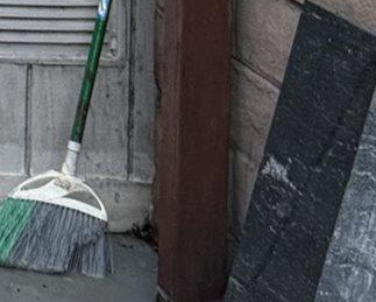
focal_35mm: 167
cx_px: -410
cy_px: -546
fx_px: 1860
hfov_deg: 10.5
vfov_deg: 8.1
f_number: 1.78
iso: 250
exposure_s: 1/60
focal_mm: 6.76
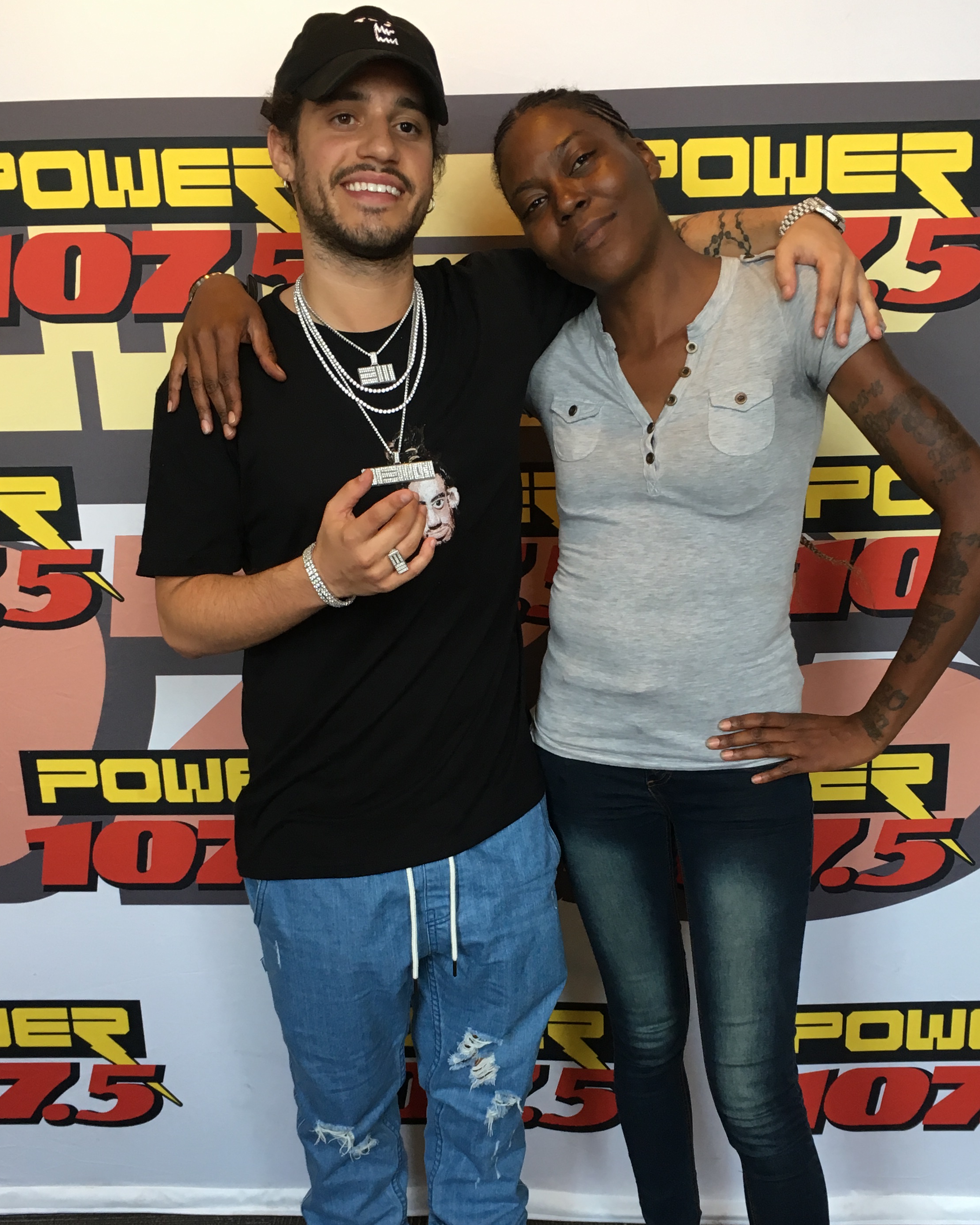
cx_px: 540
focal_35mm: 41
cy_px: 723
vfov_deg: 44.6
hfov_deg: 36.5
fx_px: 1487
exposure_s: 1/30
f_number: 2.2
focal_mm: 4.15
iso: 64
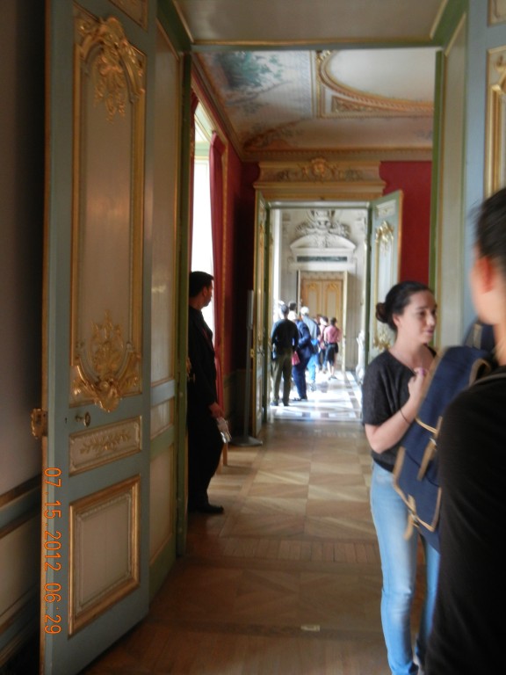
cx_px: 253
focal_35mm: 34
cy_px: 338
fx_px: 663
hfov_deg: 41.8
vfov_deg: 54.0
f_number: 3.6
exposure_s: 1/21.3
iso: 400
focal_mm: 6.2
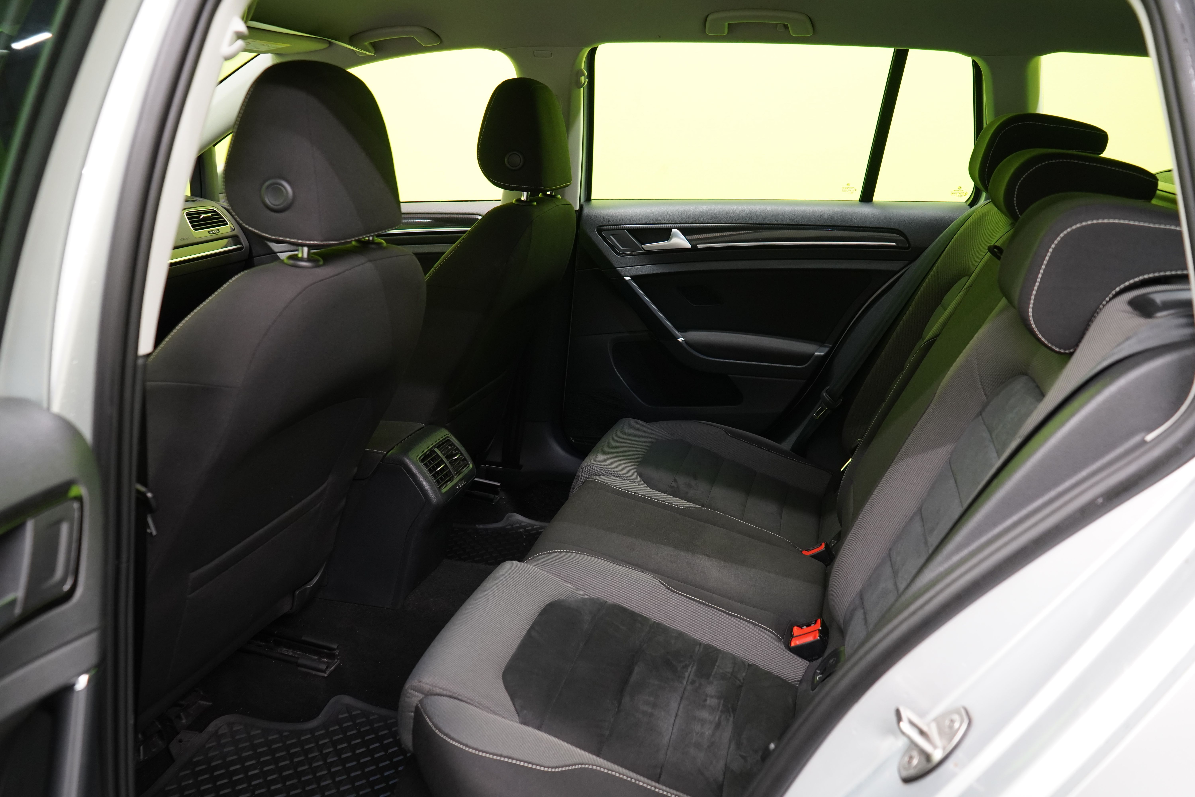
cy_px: 398
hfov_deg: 65.5
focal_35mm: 28
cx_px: 598
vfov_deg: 46.4
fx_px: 929
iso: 2000
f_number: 5.6
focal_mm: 28
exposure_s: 1/25
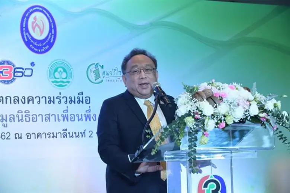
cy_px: 96
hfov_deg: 17.6
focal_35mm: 116
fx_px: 934
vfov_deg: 11.8
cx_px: 145
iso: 1250
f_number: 8
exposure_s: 1/80
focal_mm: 116
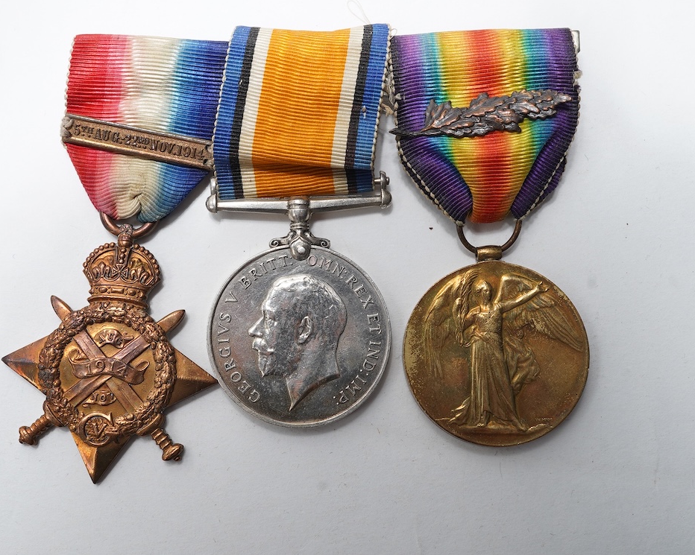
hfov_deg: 36.6
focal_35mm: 51
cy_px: 276
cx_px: 293
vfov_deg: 29.7
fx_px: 1049
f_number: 18
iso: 100
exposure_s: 1/100
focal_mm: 30
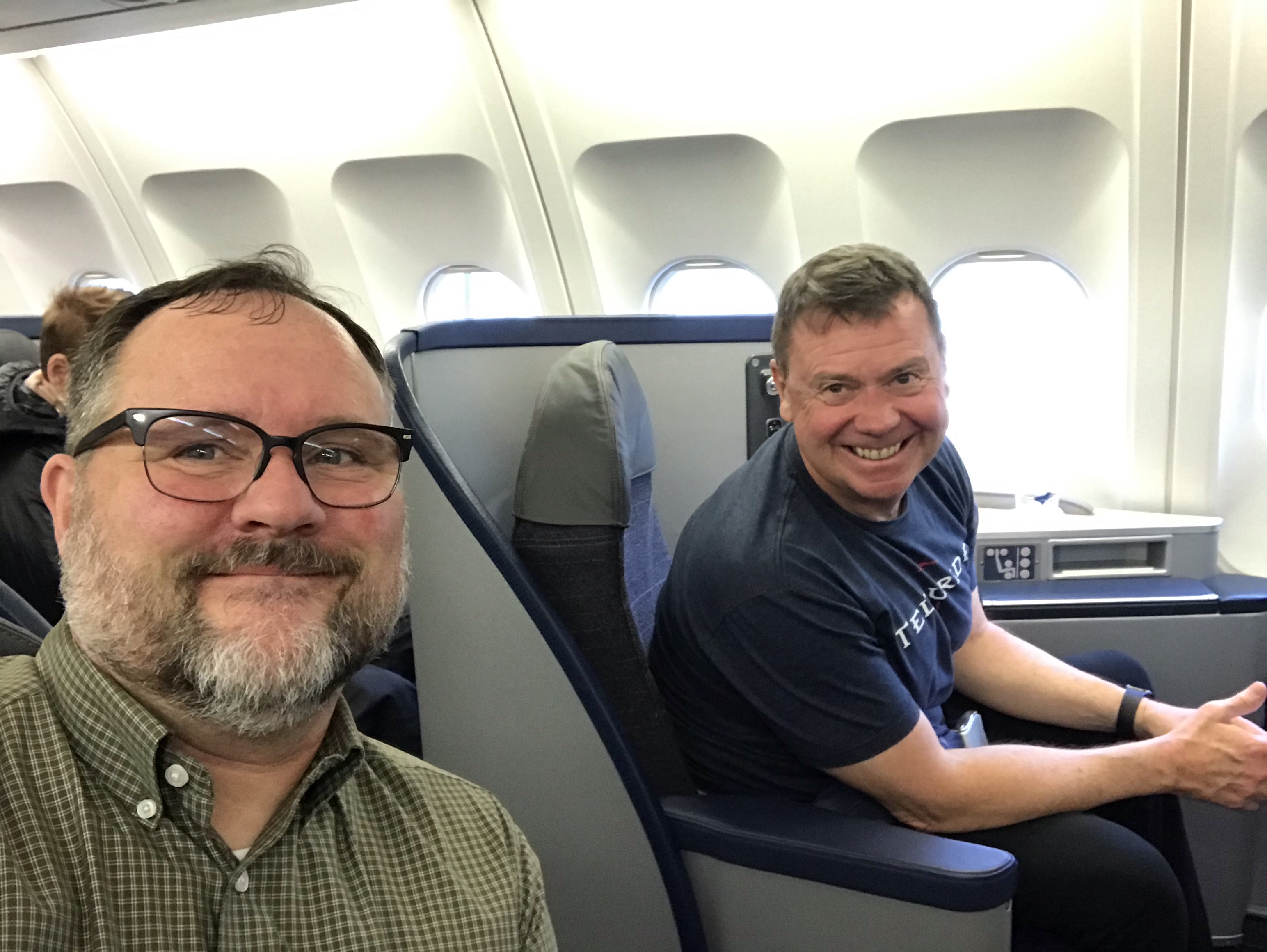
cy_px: 476
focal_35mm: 32
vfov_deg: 44.2
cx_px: 634
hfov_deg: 56.8
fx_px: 1172
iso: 160
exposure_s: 1/31
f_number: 2.2
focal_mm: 2.87
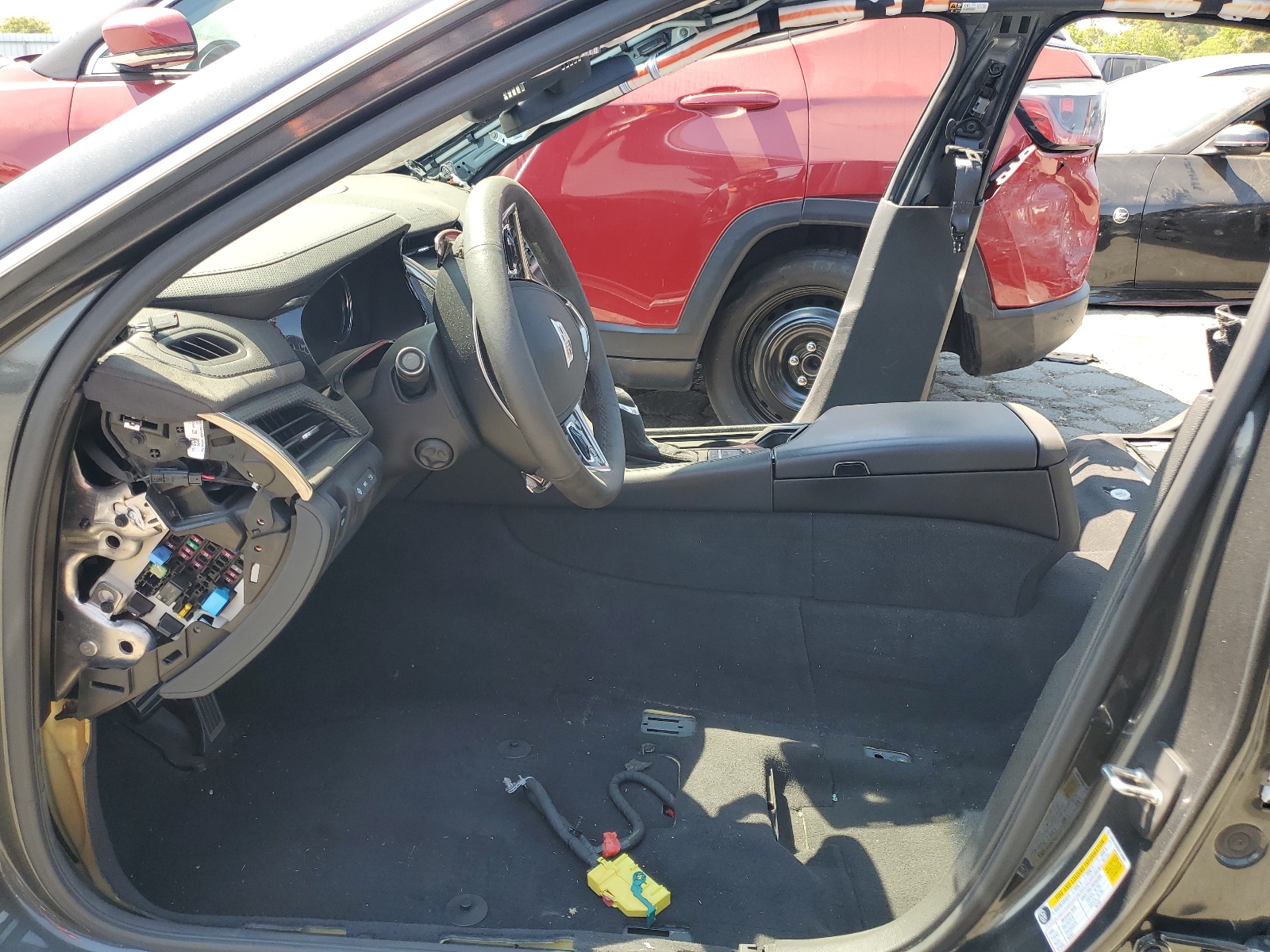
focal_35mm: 26
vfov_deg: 53.1
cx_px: 635
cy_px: 476
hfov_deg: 67.3
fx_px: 954
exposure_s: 1/385
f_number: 1.5
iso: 50
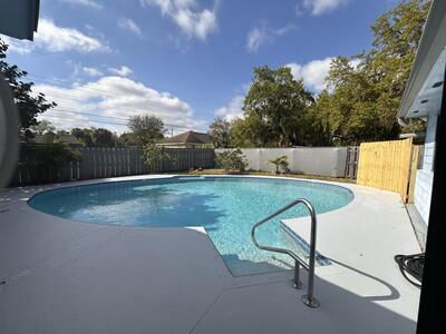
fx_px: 180
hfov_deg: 102.1
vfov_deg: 85.7
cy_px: 167
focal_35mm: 14
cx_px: 223
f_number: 2.2
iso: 50
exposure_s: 1/2564
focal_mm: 2.22
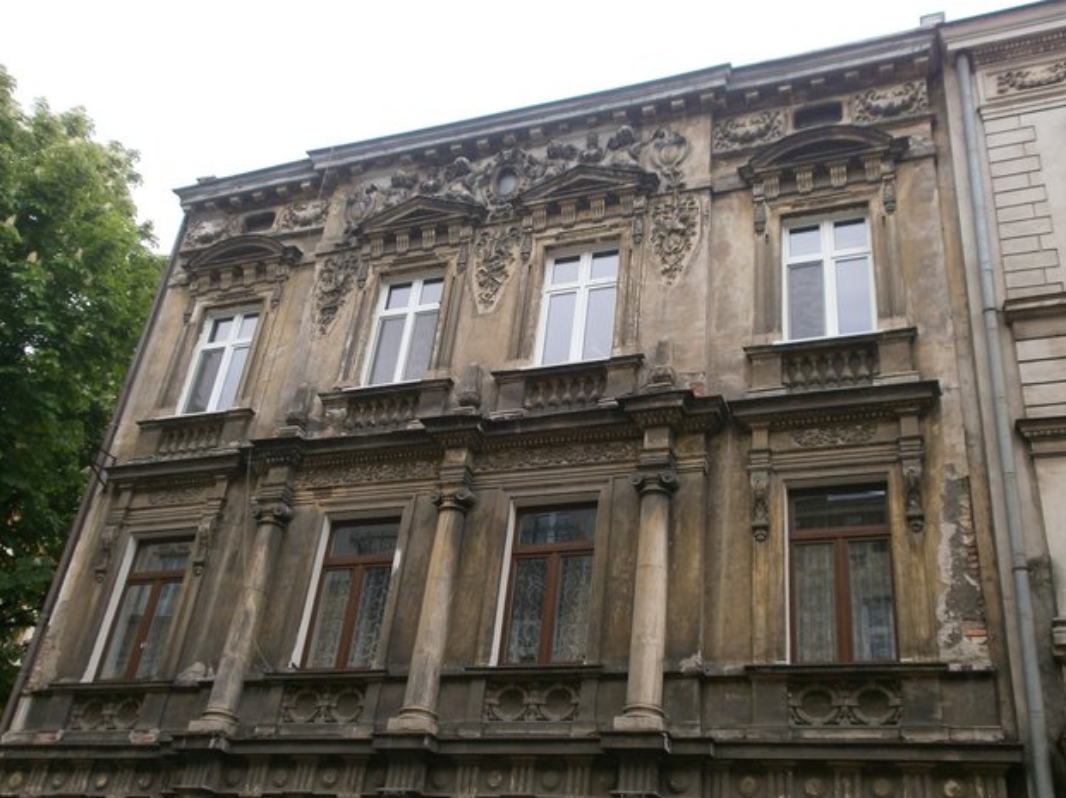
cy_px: 410
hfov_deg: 55.4
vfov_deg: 42.9
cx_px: 546
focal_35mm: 33
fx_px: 1016
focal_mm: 5.8
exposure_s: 1/250
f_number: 3.1
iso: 100
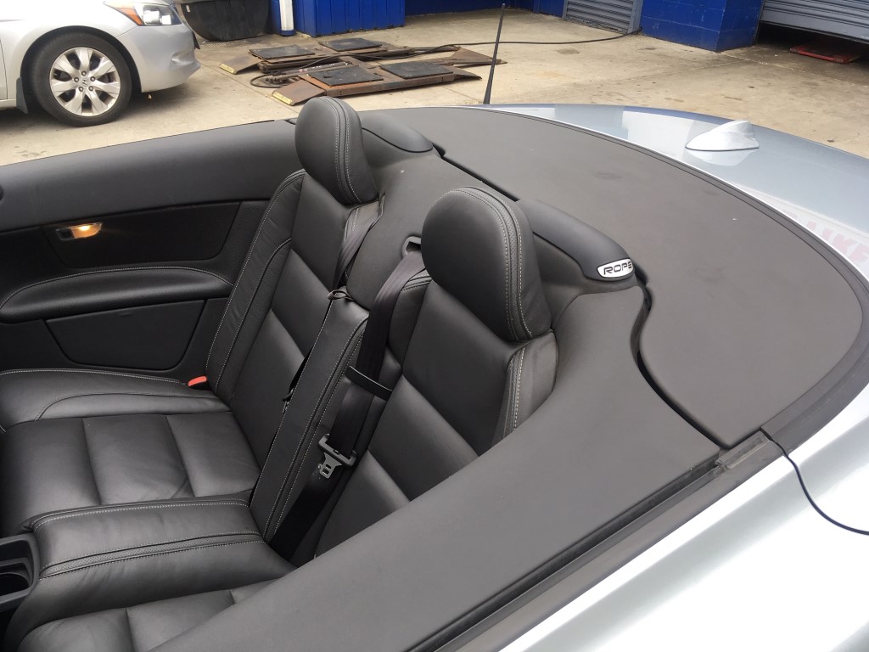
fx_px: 728
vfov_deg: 48.2
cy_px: 326
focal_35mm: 29
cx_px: 434
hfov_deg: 61.7
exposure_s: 1/128
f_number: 2.2
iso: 25
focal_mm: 4.15
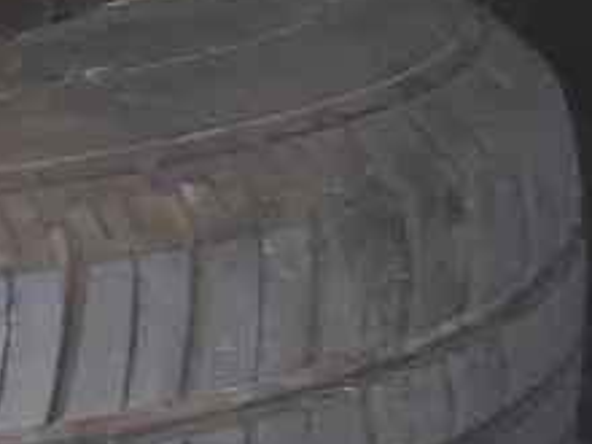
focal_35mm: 189
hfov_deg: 9.8
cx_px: -581
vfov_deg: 7.7
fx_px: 3232
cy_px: 627
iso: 50
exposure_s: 1/175
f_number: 1.5
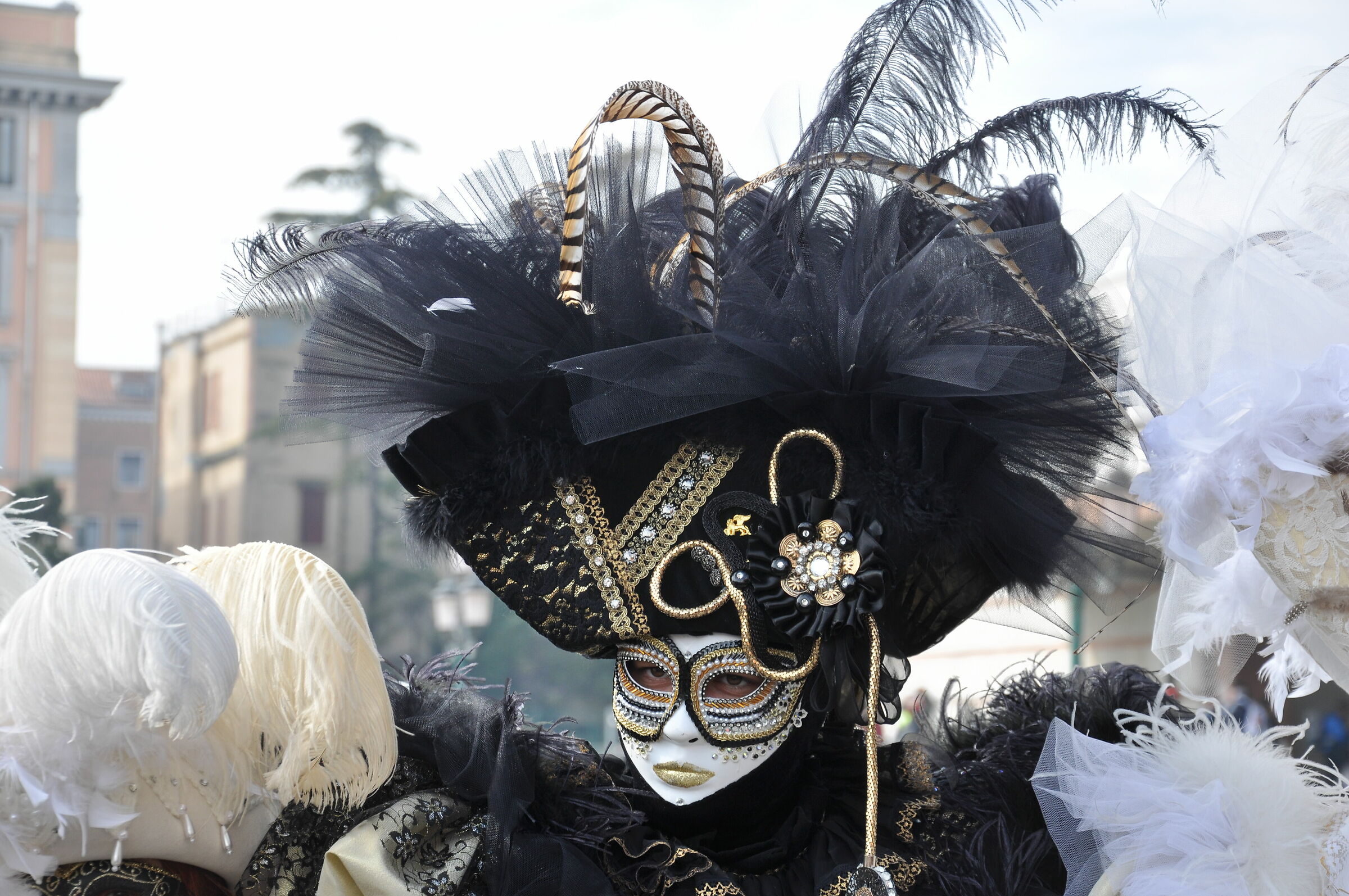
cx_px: 674
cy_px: 448
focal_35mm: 105
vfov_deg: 13.0
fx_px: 3930
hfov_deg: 19.5
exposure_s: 1/250
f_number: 8
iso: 200
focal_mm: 70
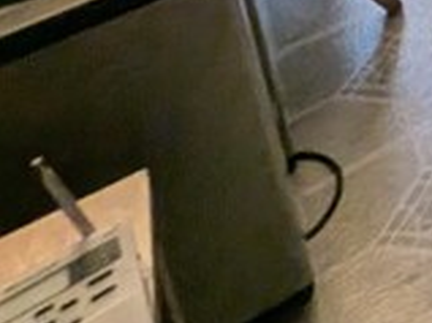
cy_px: -647
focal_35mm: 82
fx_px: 1023
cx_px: 1095
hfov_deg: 14.0
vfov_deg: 11.2
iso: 100
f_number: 2.2
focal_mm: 1.95
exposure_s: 1/60
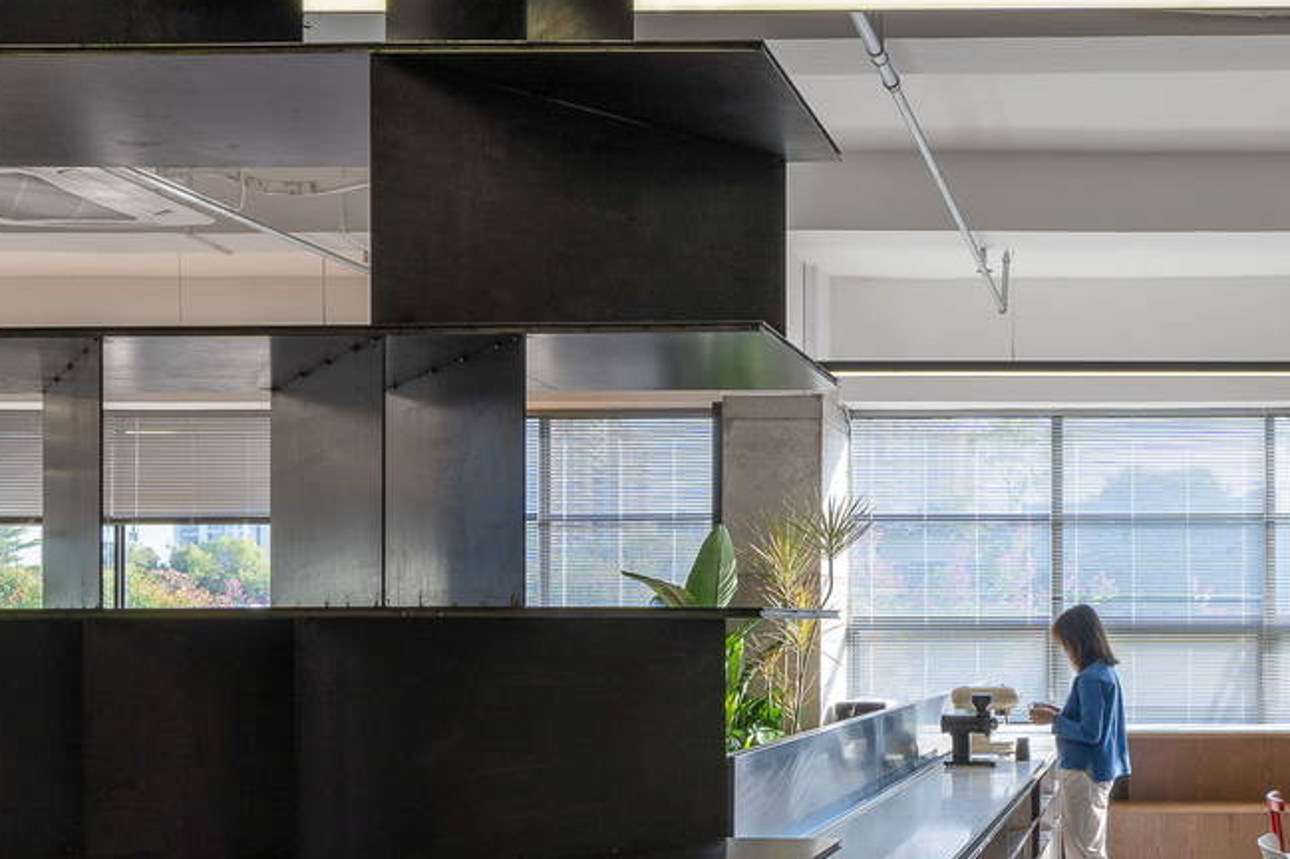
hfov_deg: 46.8
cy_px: 616
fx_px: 1325
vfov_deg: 35.3
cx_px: 1159
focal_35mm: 37
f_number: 14
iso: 50
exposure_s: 1/13
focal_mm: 16
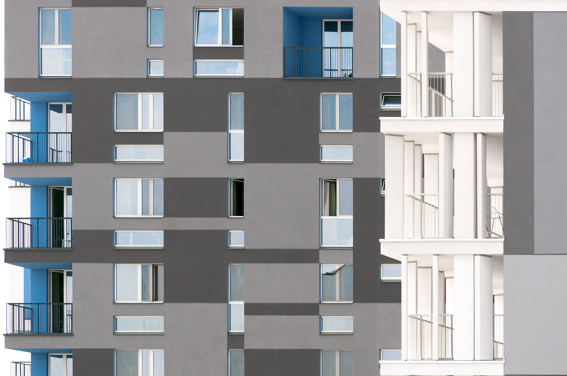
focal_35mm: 158
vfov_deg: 8.7
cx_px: 284
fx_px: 2478
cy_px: 188
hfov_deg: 13.1
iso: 200
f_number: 4.5
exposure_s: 1/1600
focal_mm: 105
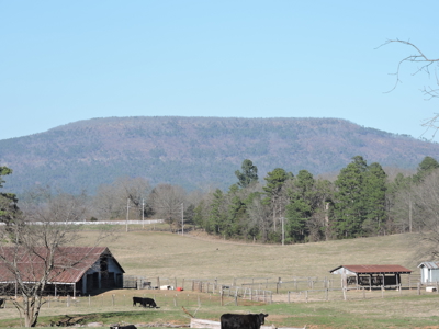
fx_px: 2156
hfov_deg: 11.6
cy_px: 164
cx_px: 220
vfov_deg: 8.7
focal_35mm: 170
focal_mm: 30.3
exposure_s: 1/500
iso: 100
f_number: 4.5
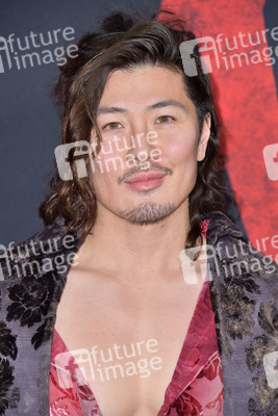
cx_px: 139
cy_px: 208
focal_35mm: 200
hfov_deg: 6.9
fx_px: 2314
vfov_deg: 10.3
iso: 640
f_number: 7.1
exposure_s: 1/250
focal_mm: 200
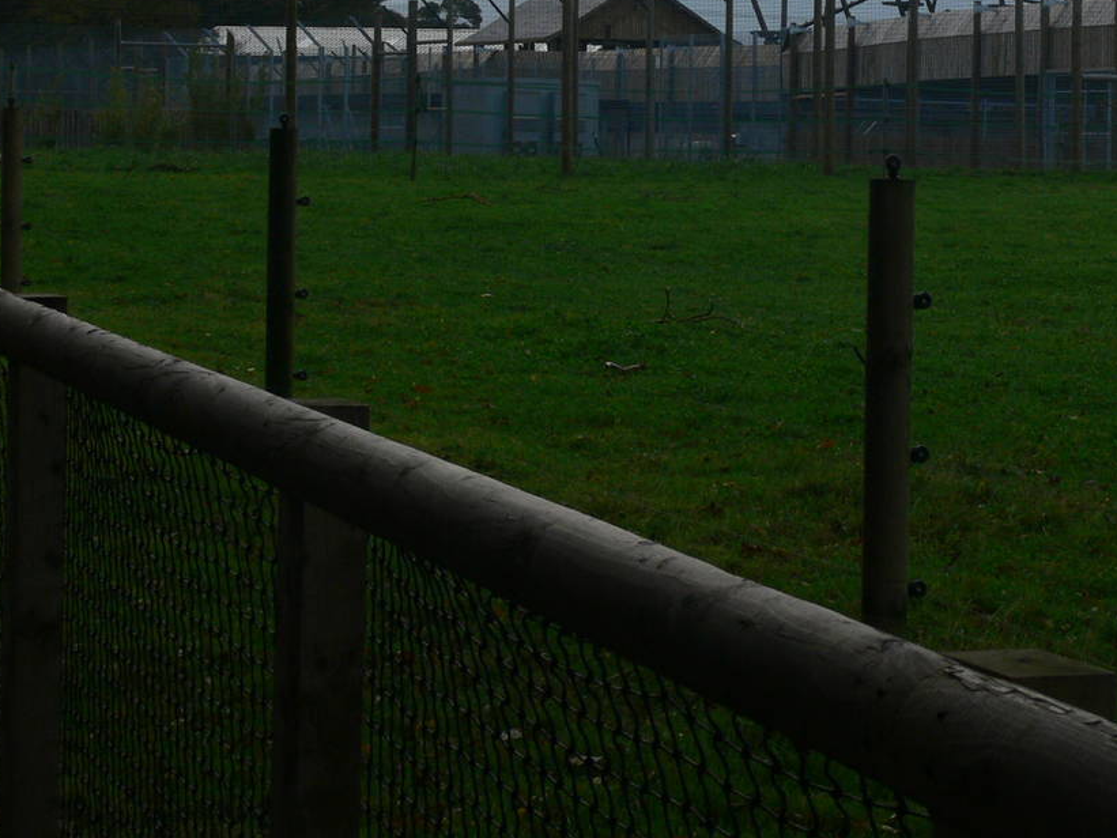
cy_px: 67
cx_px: 741
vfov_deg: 13.0
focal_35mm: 113
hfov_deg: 17.4
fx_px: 3647
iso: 80
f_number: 5.6
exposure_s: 1/250
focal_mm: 12.2
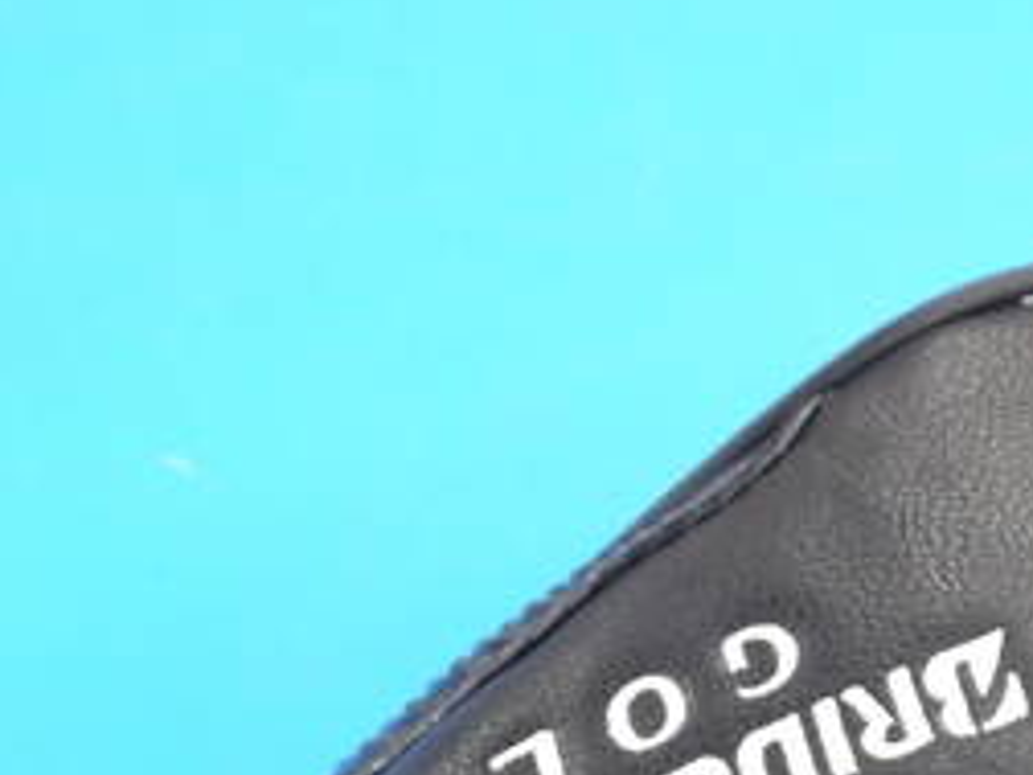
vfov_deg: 11.0
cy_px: 951
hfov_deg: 14.8
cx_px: 898
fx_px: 3939
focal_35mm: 132
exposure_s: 1/80
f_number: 4.7
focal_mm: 26
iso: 800
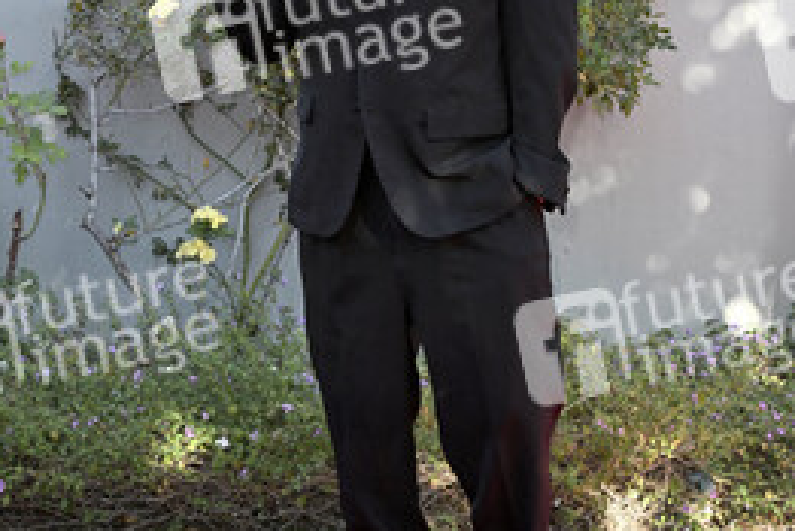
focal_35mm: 61
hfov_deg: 32.9
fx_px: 1348
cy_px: 182
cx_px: 394
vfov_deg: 22.2
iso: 640
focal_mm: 40
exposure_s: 1/320
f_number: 5.6
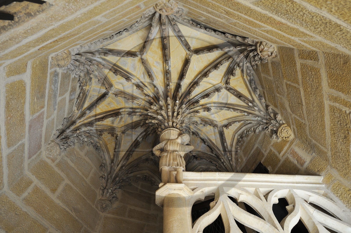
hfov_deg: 87.0
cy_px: 116
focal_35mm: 19
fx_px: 185
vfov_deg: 64.5
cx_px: 176
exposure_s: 1/50
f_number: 5.6
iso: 800
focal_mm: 19
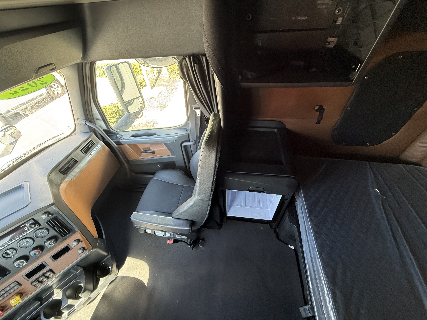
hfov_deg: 102.1
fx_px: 173
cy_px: 160
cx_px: 214
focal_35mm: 14
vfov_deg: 85.7
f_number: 2.2
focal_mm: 2.22
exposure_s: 1/78
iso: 320
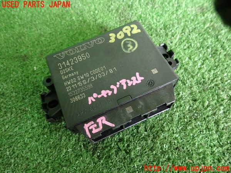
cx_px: 116
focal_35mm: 25
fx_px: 167
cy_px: 86
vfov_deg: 54.9
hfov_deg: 69.4
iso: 200
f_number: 2
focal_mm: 4.5
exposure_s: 1/50
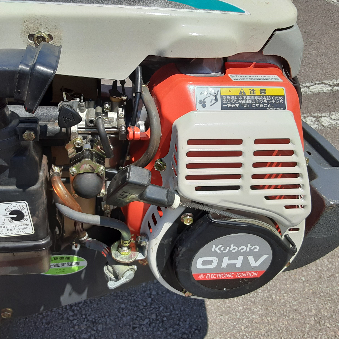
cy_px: 170
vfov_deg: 51.1
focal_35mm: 32
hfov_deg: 50.9
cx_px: 145
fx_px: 355
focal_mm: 2.91
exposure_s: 1/2525
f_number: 1.9
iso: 40
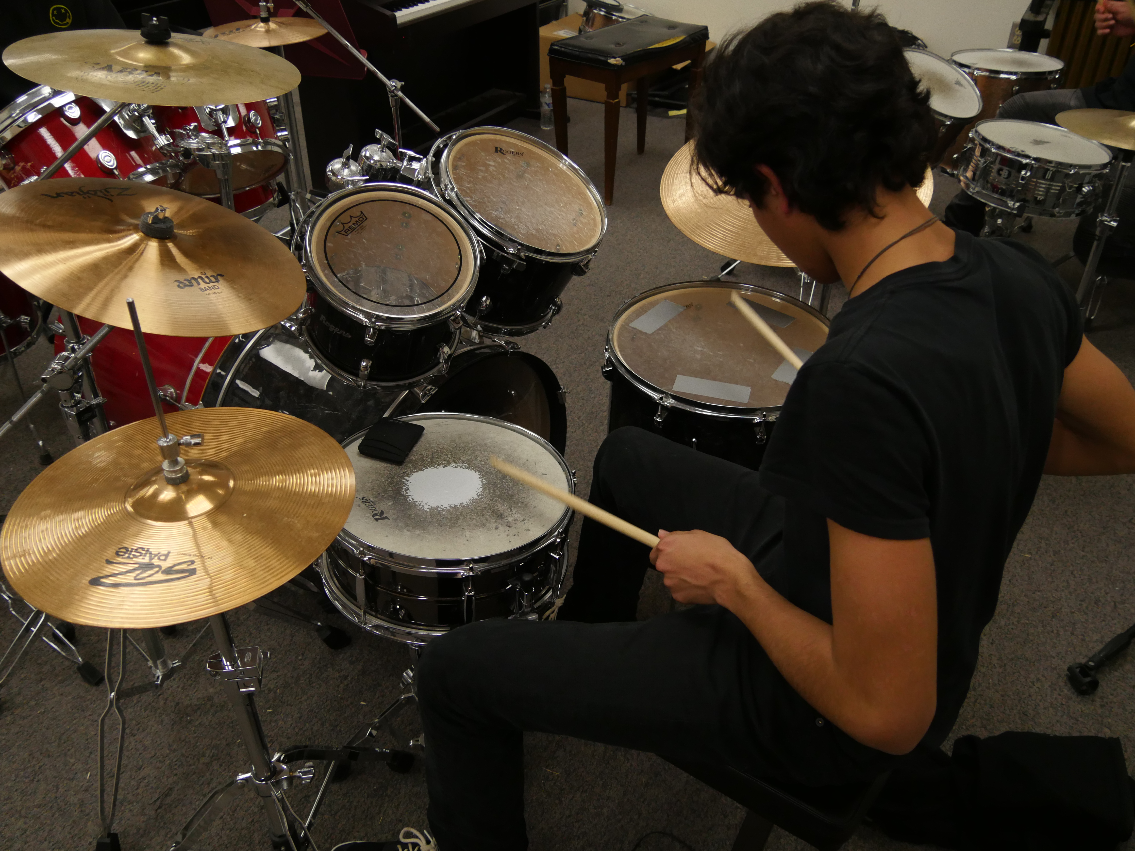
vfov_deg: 49.7
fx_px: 918
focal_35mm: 28
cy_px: 426
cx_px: 568
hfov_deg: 63.4
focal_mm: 14
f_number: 3.5
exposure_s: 1/125
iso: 1000
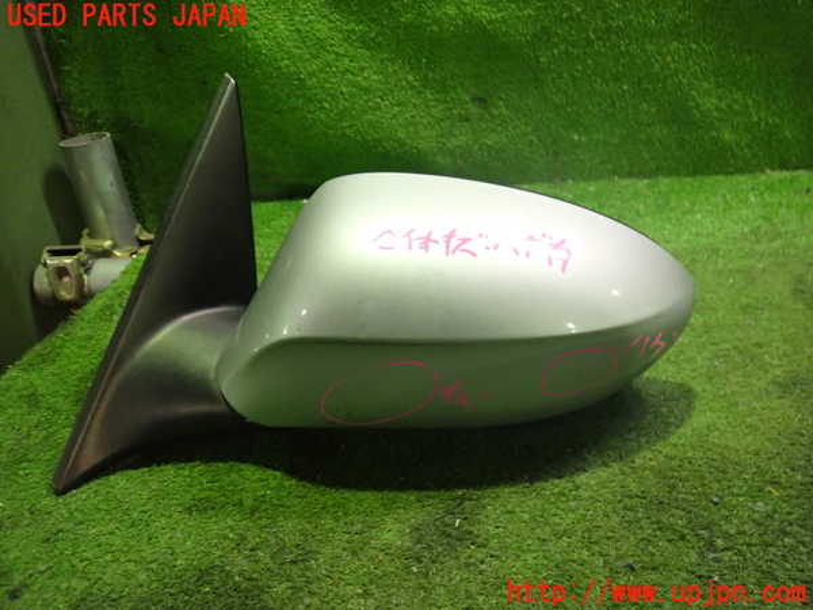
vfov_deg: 46.8
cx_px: 406
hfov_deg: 60.0
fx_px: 705
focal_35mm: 30
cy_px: 305
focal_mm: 5.4
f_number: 2.3
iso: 800
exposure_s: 1/30
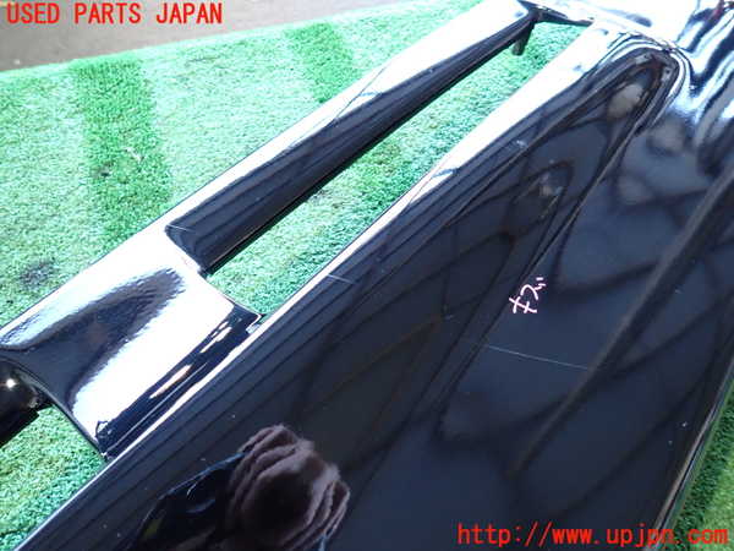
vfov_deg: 54.9
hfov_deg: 69.4
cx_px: 367
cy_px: 276
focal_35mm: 25
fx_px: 530
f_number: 2
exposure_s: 1/30
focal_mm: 4.5
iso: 500
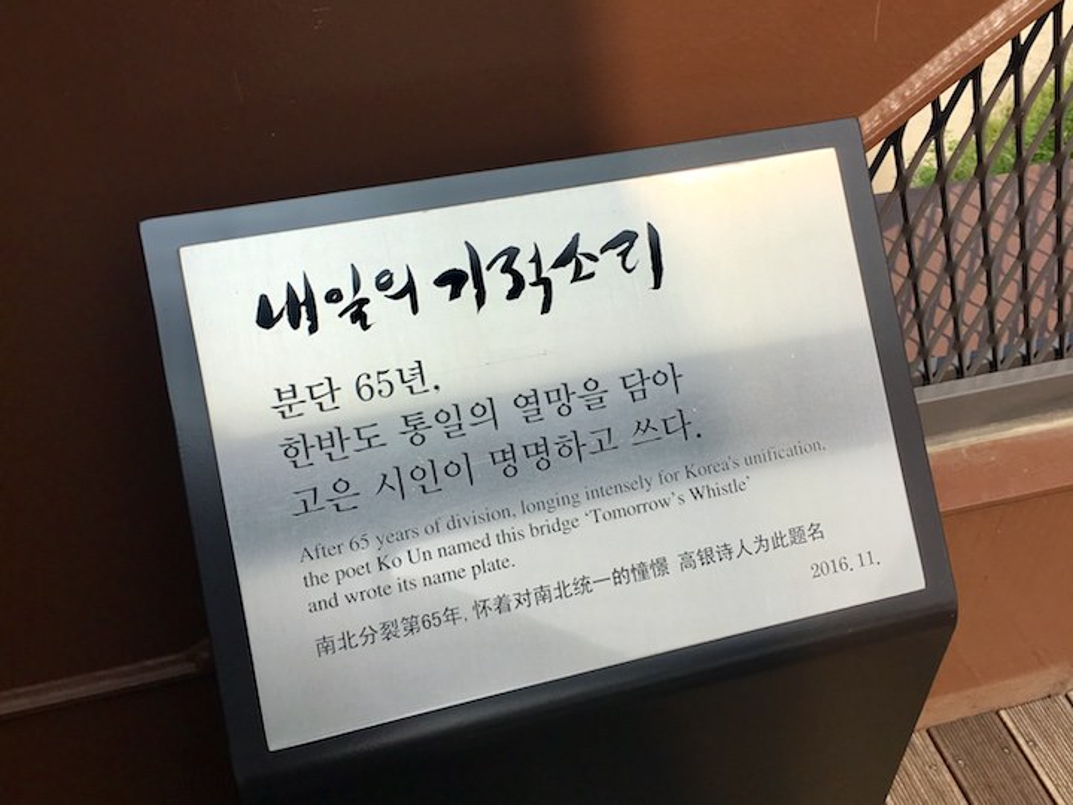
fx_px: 899
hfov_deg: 61.7
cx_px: 536
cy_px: 402
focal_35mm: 29
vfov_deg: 48.2
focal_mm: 4.15
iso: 25
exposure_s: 1/2198
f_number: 2.2
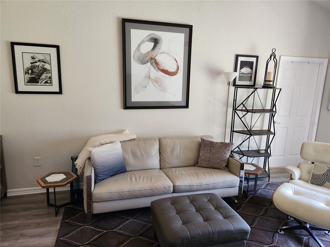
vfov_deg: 58.9
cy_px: 124
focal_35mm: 23
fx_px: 219
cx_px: 165
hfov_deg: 73.9
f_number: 1.8
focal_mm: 5.4
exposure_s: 1/120
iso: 500
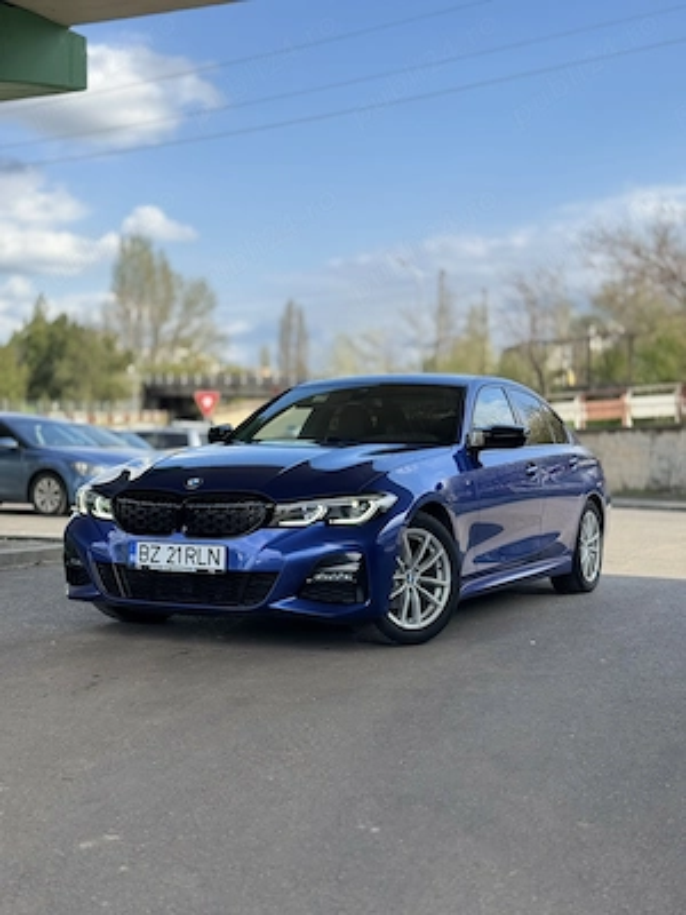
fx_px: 1268
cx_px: 343
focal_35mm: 48
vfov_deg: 39.7
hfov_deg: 30.3
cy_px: 458
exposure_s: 1/966
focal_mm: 6.76
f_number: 1.78
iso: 64
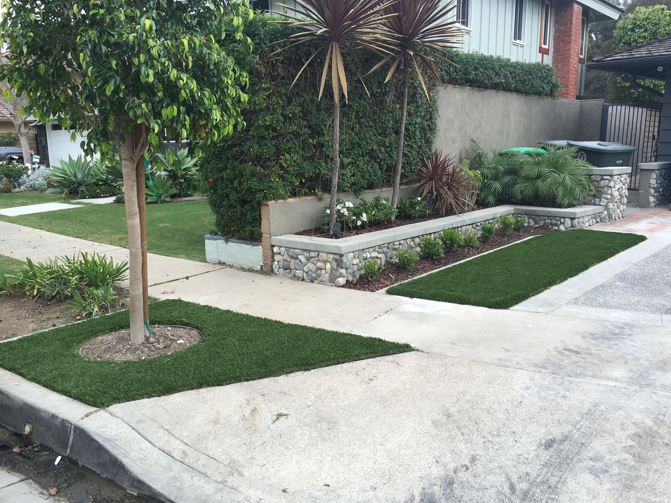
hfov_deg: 61.7
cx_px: 336
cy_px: 252
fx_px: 562
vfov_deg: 48.2
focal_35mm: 29
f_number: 2.2
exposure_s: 1/145
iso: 25
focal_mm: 4.15
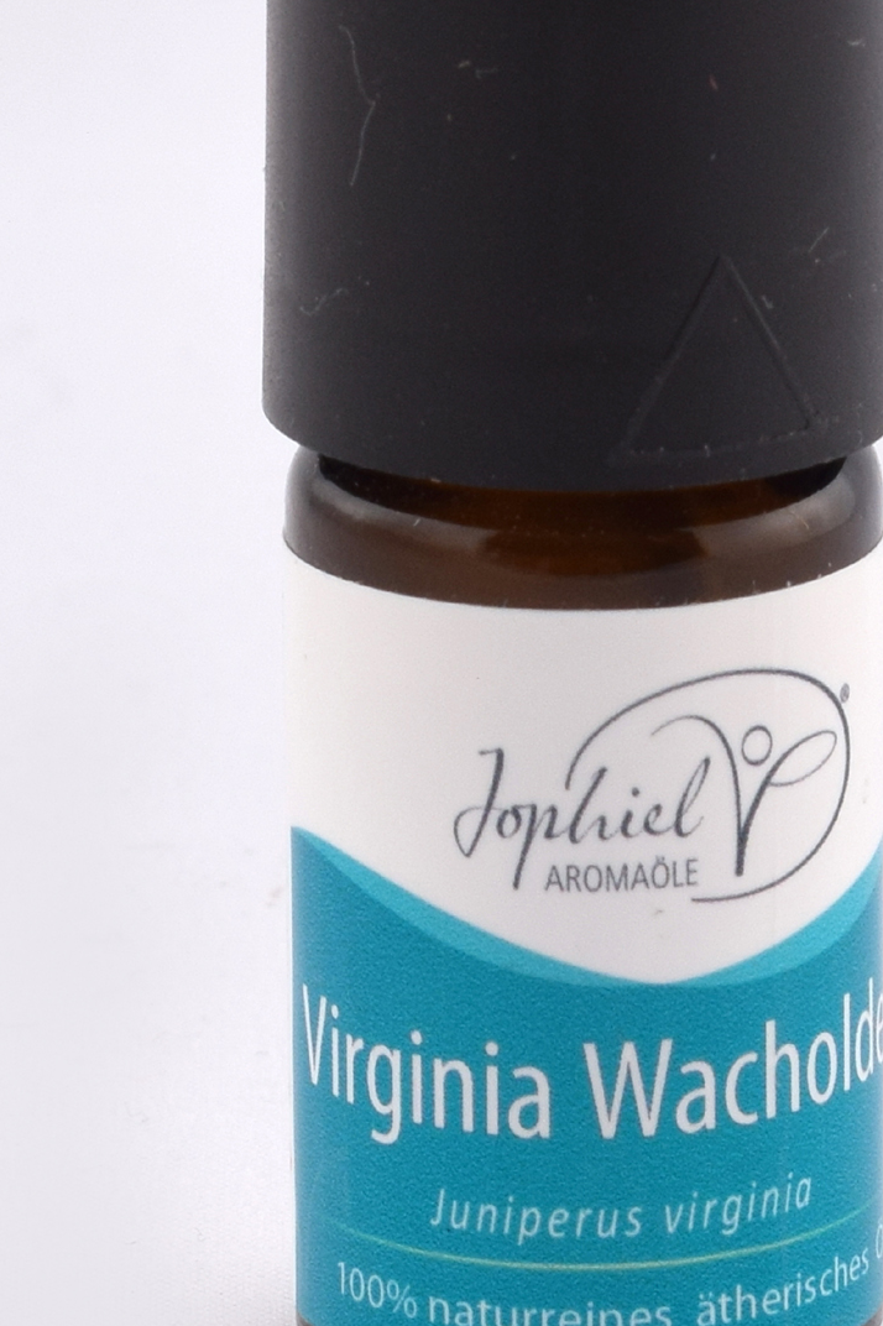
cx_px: 604
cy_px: 572
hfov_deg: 11.1
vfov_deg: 16.7
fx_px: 4519
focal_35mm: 123
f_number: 11
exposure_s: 1/125
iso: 200
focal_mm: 55
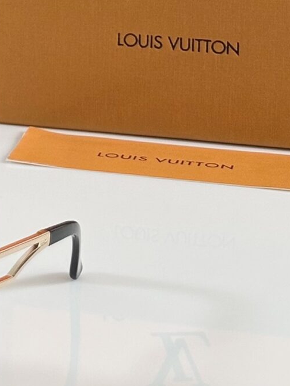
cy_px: -141
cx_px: -201
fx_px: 2042
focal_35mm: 183
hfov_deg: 7.9
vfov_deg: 10.5
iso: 80
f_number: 1.78
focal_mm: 6.86
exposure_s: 1/121
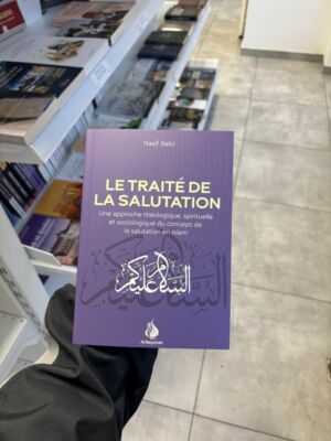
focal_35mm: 26
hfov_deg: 53.1
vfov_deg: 67.3
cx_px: 166
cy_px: 220
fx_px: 331
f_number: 1.6
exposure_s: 1/50
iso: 80
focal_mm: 5.96
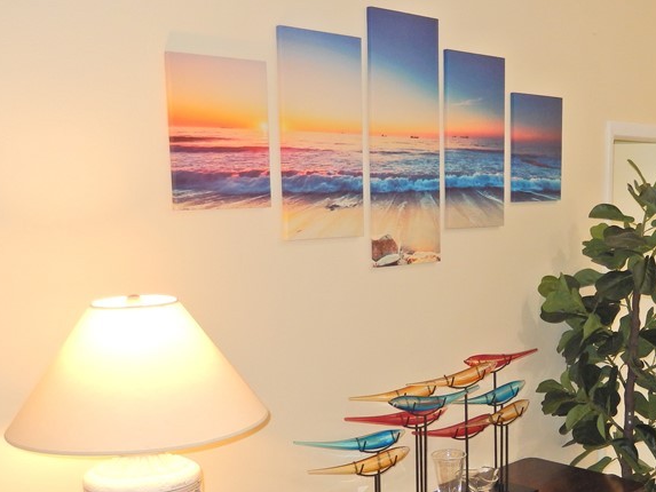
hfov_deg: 36.6
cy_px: 347
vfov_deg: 28.8
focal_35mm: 50
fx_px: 948
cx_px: 543
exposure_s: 1/30
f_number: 3.6
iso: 200
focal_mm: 5.1
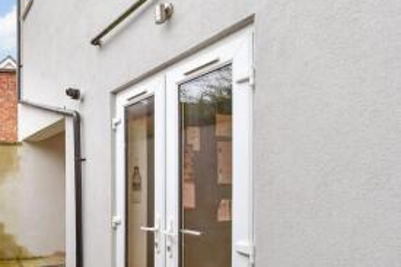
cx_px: 55
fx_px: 289
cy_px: 186
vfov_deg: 48.3
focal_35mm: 26
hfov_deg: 60.9
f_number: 6.3
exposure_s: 1/25
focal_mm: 10
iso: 160
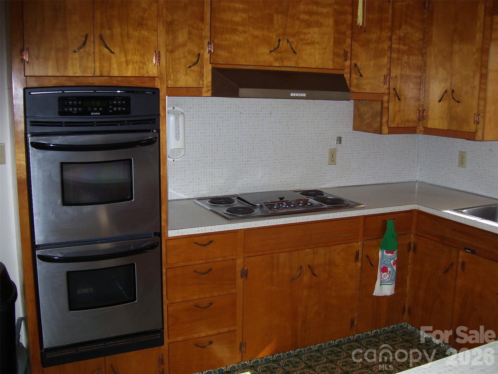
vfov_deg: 39.7
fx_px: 518
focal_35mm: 36
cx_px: 249
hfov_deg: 51.4
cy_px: 187
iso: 80
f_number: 2.7
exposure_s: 1/60
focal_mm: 6
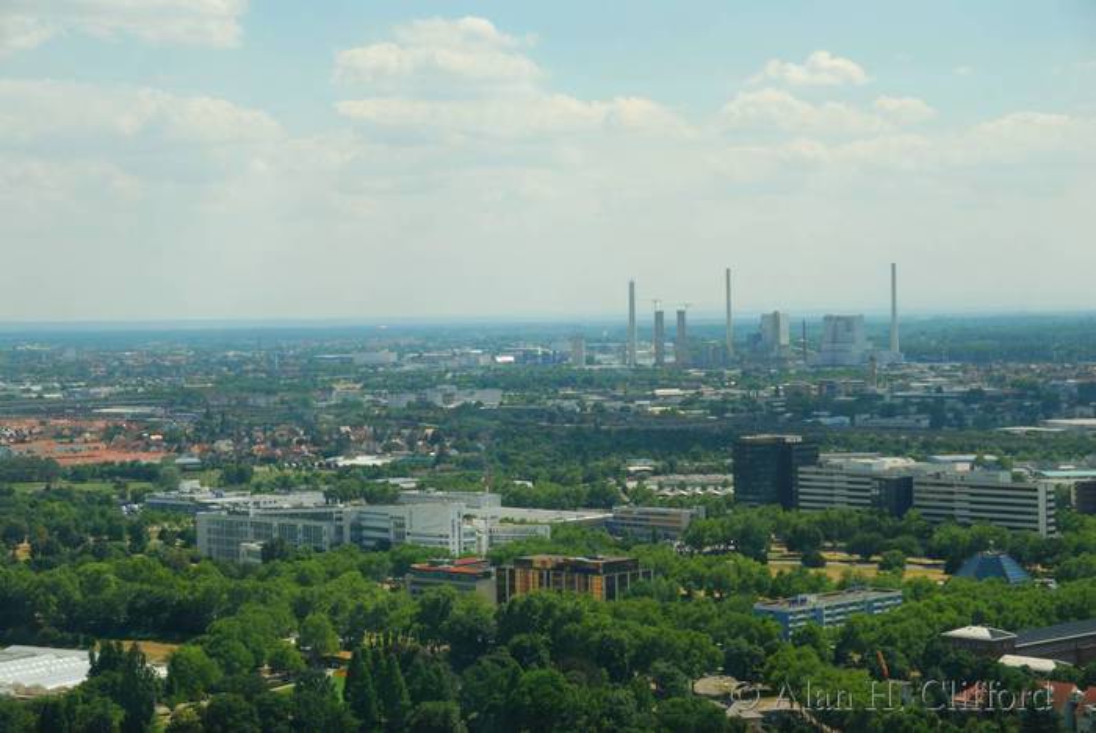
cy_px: 366
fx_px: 2377
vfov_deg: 17.5
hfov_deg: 26.0
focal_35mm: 78
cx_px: 548
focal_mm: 52
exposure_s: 1/200
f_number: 7.1
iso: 100
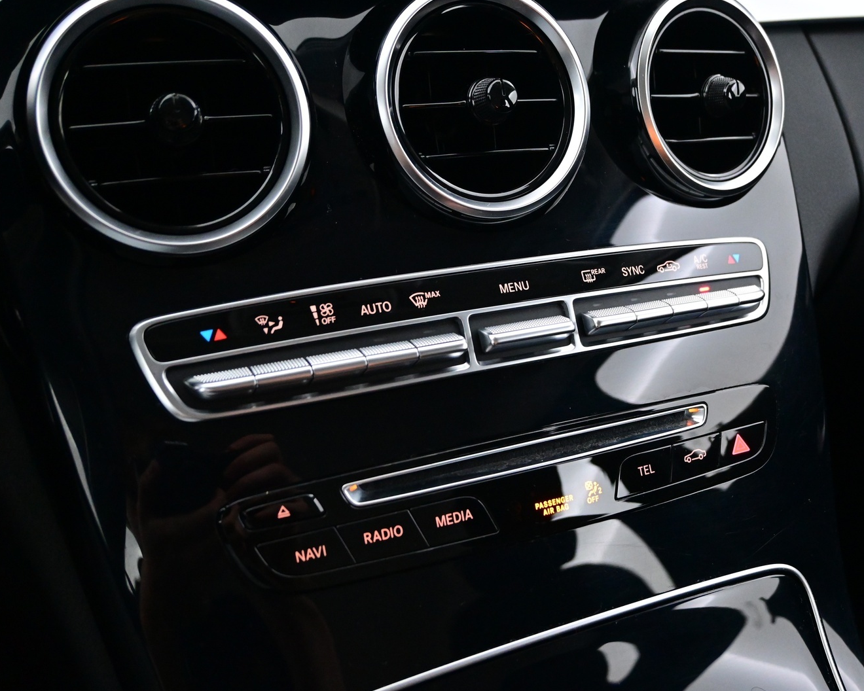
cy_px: 347
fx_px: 972
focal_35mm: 38
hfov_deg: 47.7
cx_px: 511
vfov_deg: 39.2
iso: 4500
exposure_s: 1/40
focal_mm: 22
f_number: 4
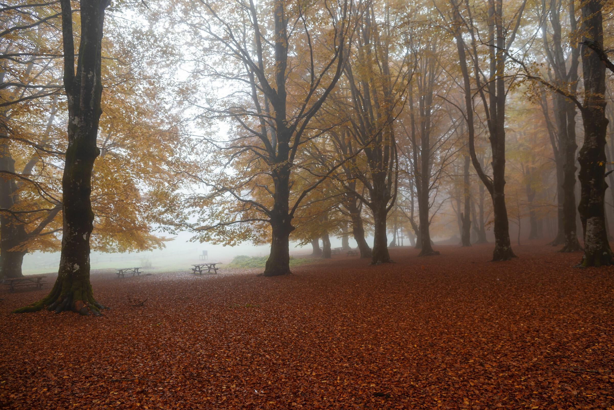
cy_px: 205
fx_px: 409
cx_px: 307
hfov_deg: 73.7
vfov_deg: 53.2
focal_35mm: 24
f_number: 4
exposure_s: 1/15
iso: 200
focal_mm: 24
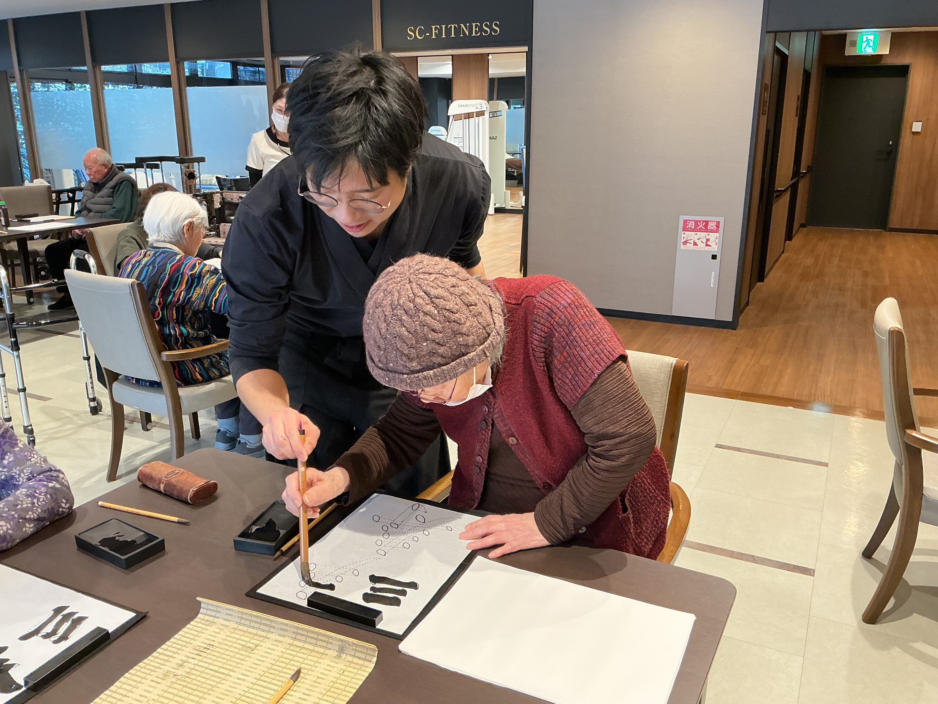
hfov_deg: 61.7
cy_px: 352
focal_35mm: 29
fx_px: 786
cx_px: 469
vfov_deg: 48.2
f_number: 1.8
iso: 100
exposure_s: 1/60
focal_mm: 3
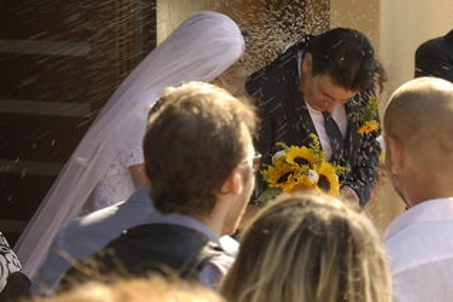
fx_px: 2491
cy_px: 95
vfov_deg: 6.9
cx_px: 238
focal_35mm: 198
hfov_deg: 10.4
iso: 125
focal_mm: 70
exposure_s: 1/160
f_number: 5.3
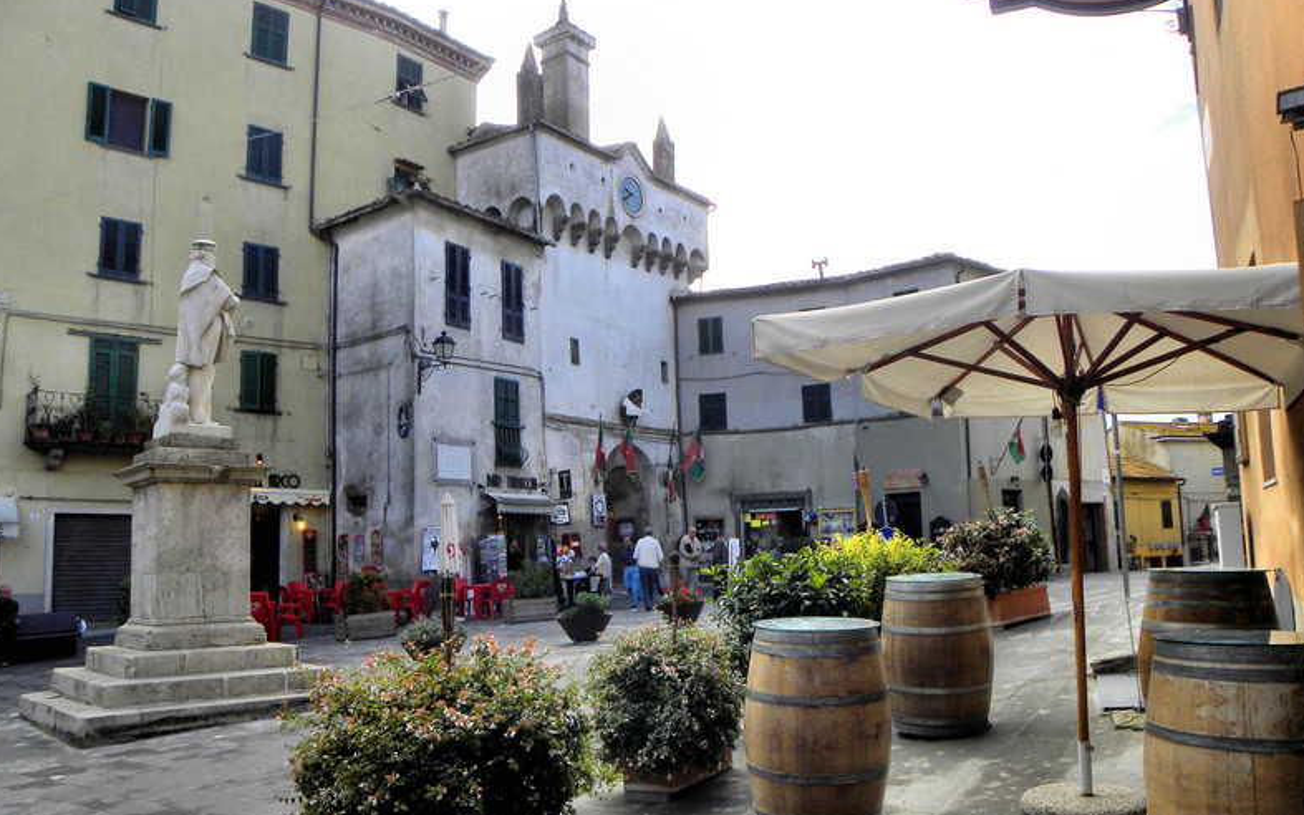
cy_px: 422
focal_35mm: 28
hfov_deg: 66.5
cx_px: 653
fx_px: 995
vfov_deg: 44.5
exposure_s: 1/214
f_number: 4
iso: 64
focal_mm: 4.6
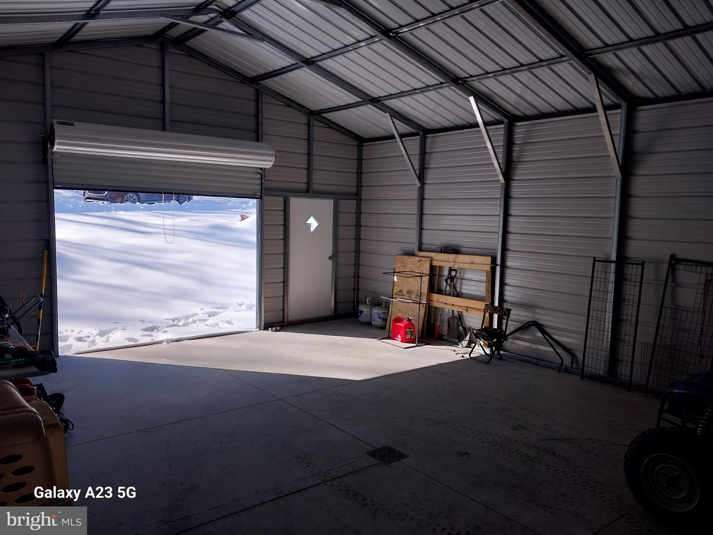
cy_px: 268
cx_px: 356
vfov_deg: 53.1
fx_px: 536
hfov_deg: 67.3
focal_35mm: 26
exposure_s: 1/377
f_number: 1.8
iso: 20
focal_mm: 4
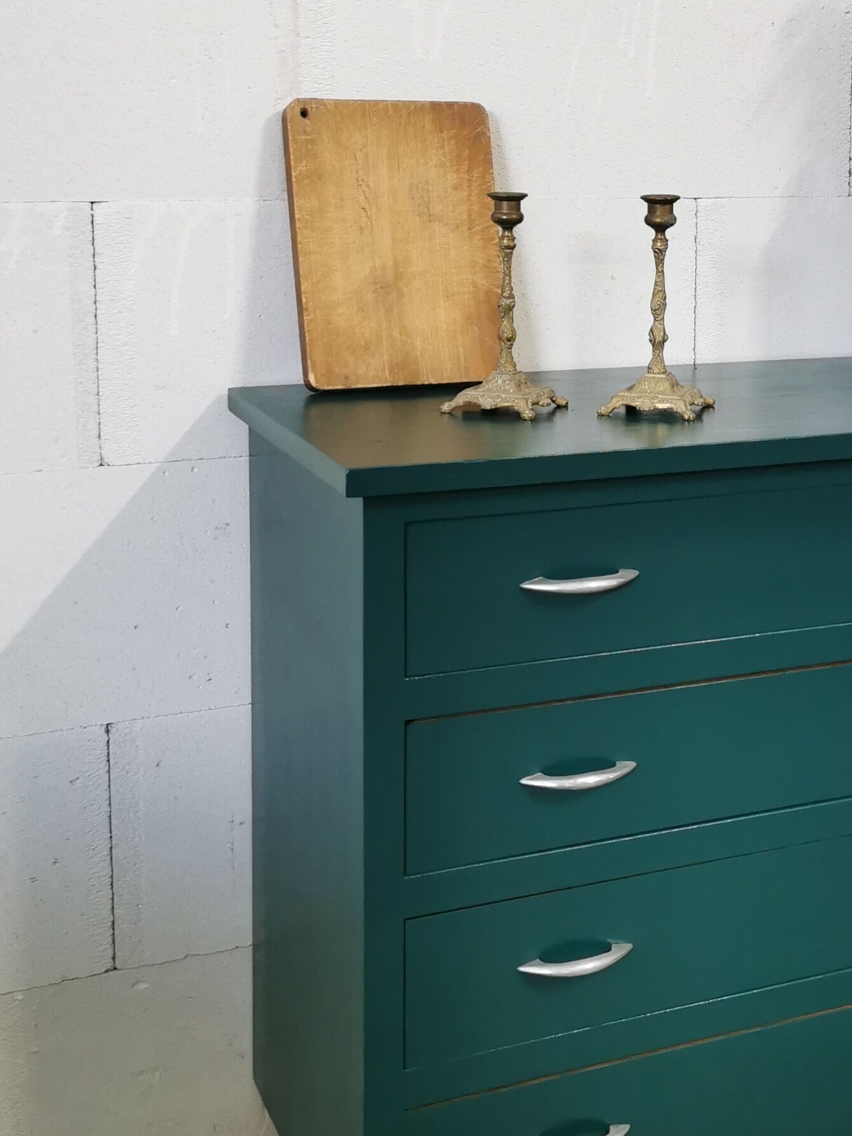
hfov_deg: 26.0
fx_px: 1805
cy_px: 363
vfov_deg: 34.6
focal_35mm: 55
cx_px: 701
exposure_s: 1/50
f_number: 1.8
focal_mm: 5.58
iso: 320
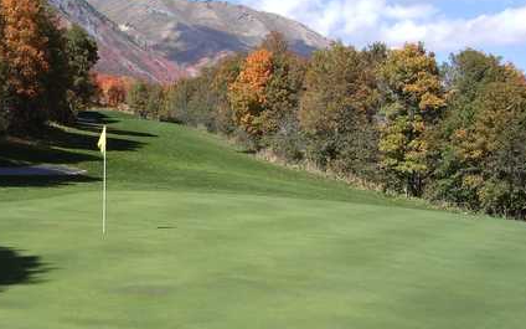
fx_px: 803
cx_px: 148
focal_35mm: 56
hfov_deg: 35.7
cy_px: 230
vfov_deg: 23.0
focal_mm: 5.8
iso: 50
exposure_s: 1/320
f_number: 4.3
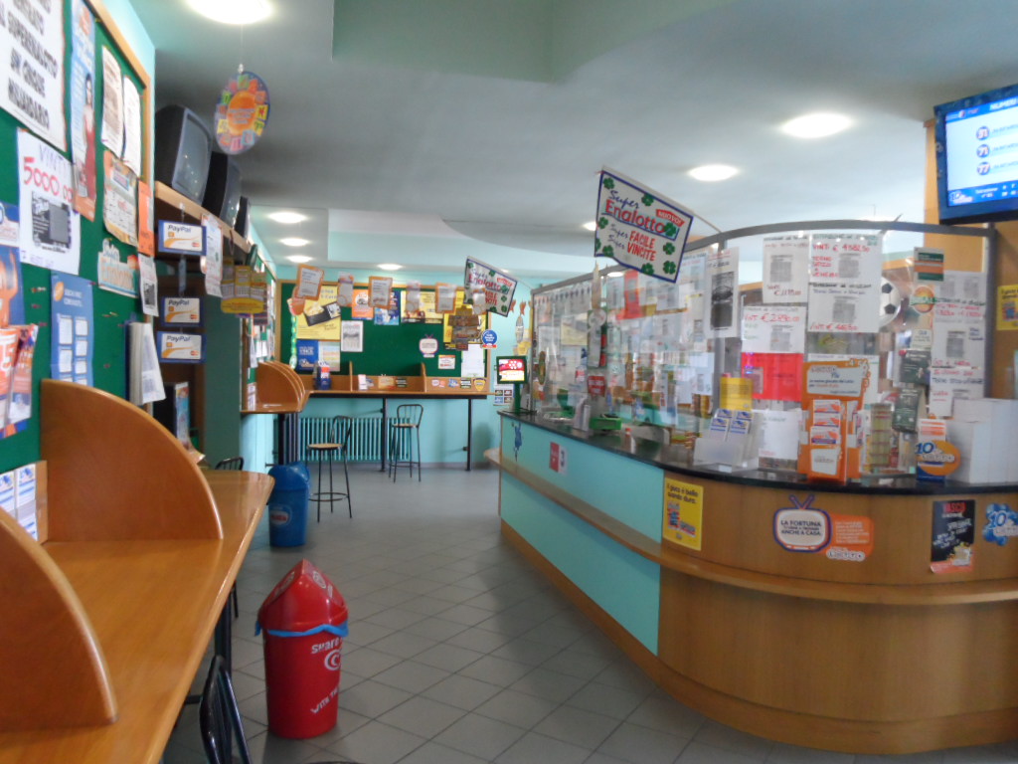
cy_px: 382
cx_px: 509
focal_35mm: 25
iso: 320
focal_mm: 4.5
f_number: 2.5
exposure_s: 1/30
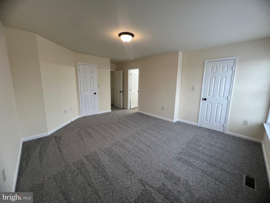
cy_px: 102
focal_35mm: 13
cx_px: 135
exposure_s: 1/120
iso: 200
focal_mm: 1.57
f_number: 1.8
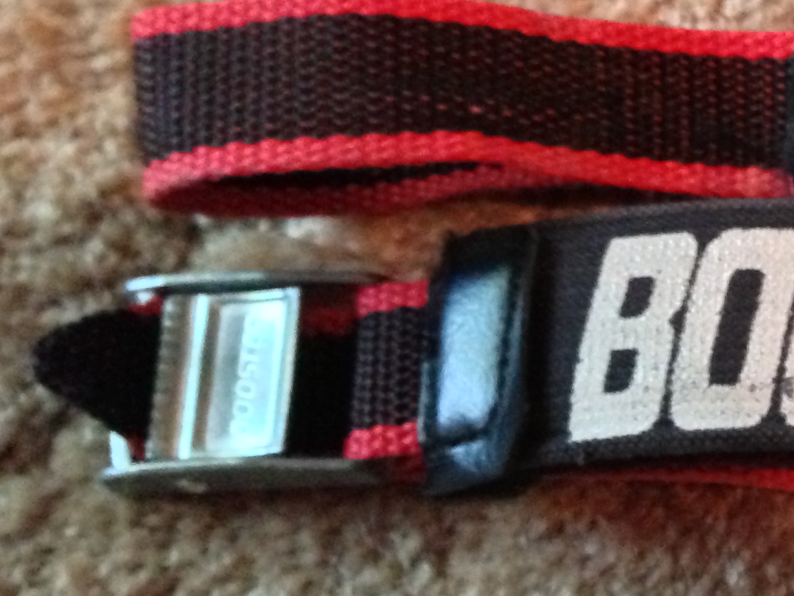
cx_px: 1037
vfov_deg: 16.2
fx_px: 2087
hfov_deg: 19.8
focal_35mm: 91
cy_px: 224
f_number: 2.4
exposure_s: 1/15
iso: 800
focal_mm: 4.13
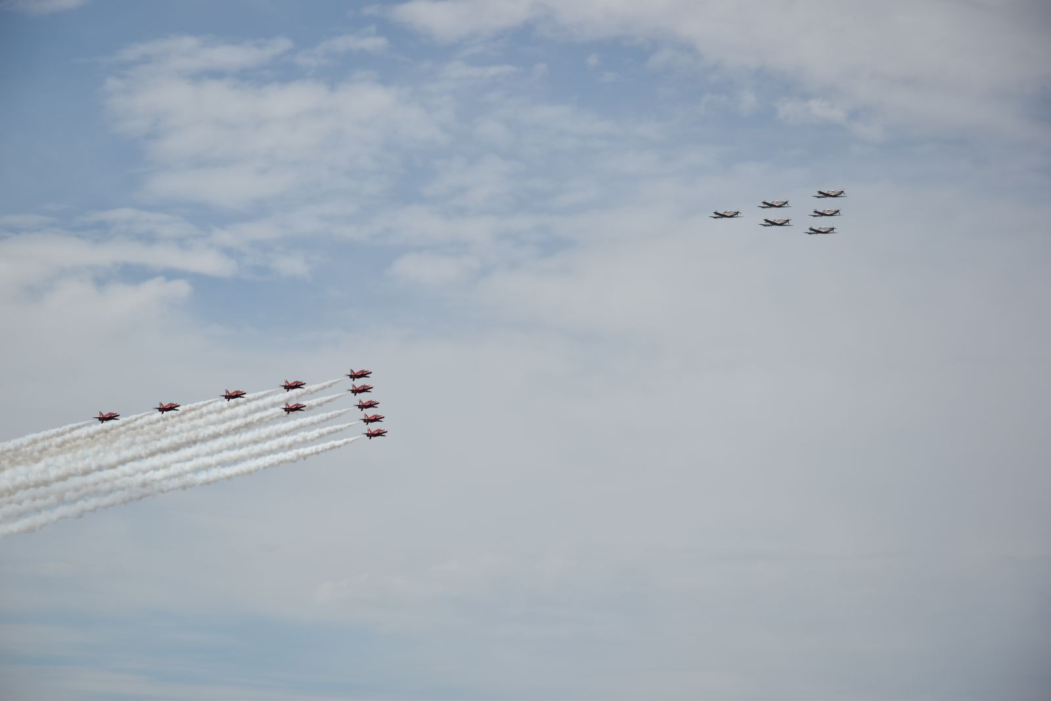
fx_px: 4029
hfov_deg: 14.9
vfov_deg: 9.9
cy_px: 350
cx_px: 526
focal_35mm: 138
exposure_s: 1/800
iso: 100
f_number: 7.1
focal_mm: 92
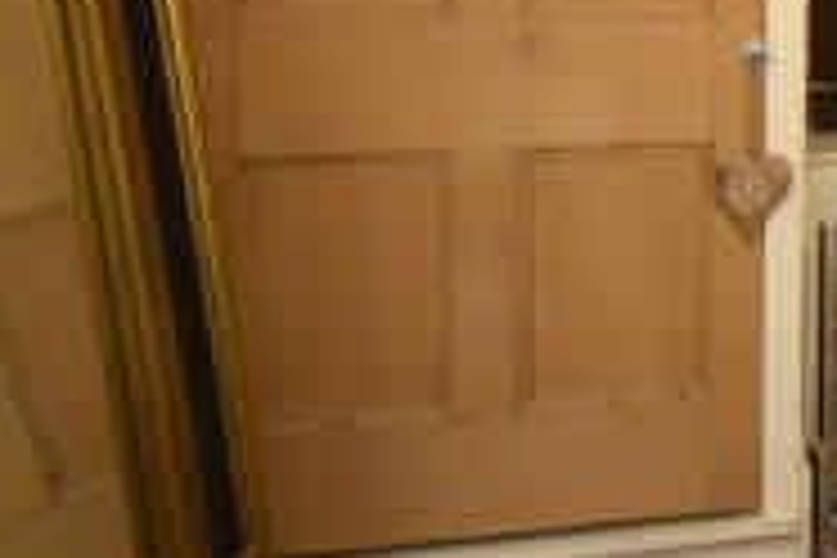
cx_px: 1292
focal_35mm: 66
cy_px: -148
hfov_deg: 23.6
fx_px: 1534
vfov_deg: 19.2
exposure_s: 1/60
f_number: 4.5
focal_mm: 12
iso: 900
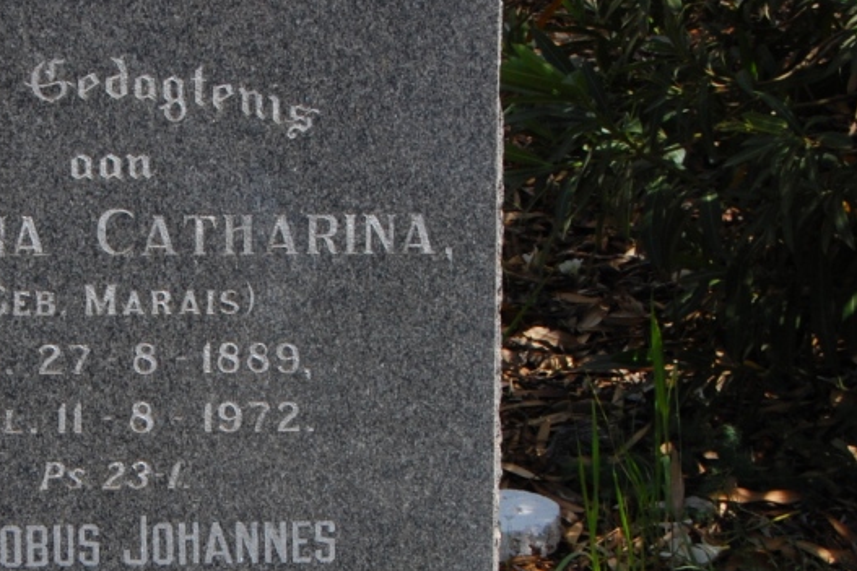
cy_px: 284
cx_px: 213
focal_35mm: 134
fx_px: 3189
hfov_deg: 15.2
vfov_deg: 10.2
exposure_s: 1/80
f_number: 18
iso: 400
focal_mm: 46
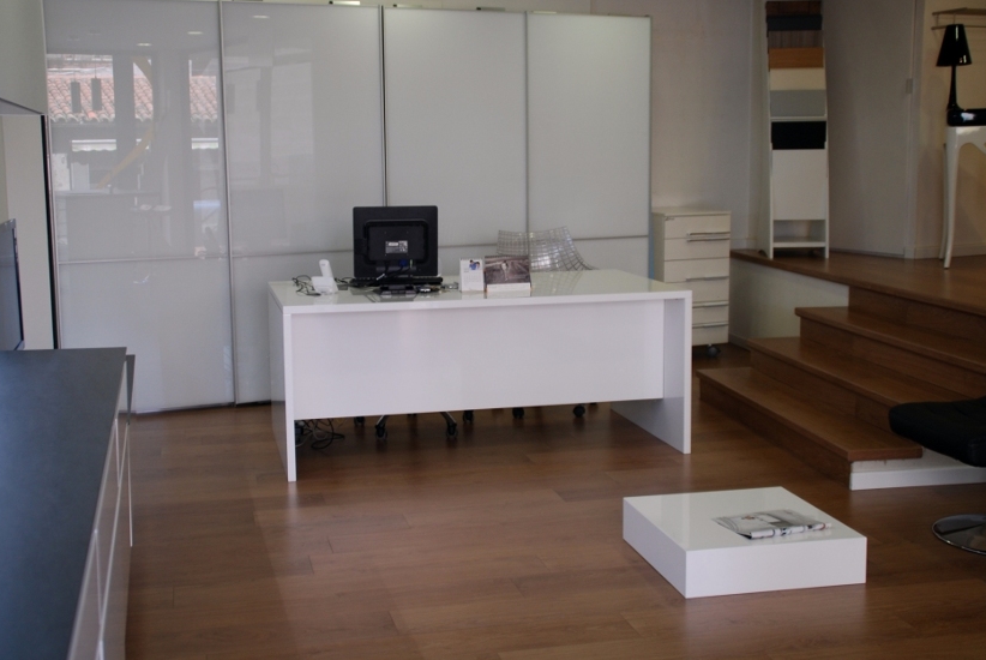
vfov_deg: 29.3
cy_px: 311
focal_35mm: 46
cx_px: 462
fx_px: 1261
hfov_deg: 42.7
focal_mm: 28
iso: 200
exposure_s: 1/50
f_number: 4
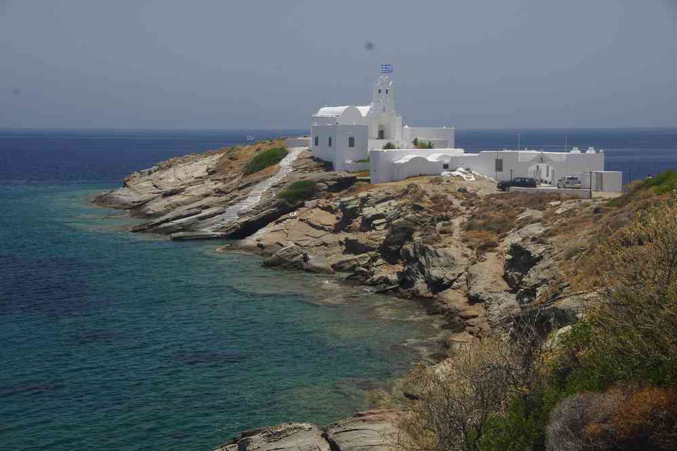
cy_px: 226
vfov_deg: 16.6
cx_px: 338
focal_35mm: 82
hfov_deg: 24.6
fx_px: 1551
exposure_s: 1/160
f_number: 11
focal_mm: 55
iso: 200
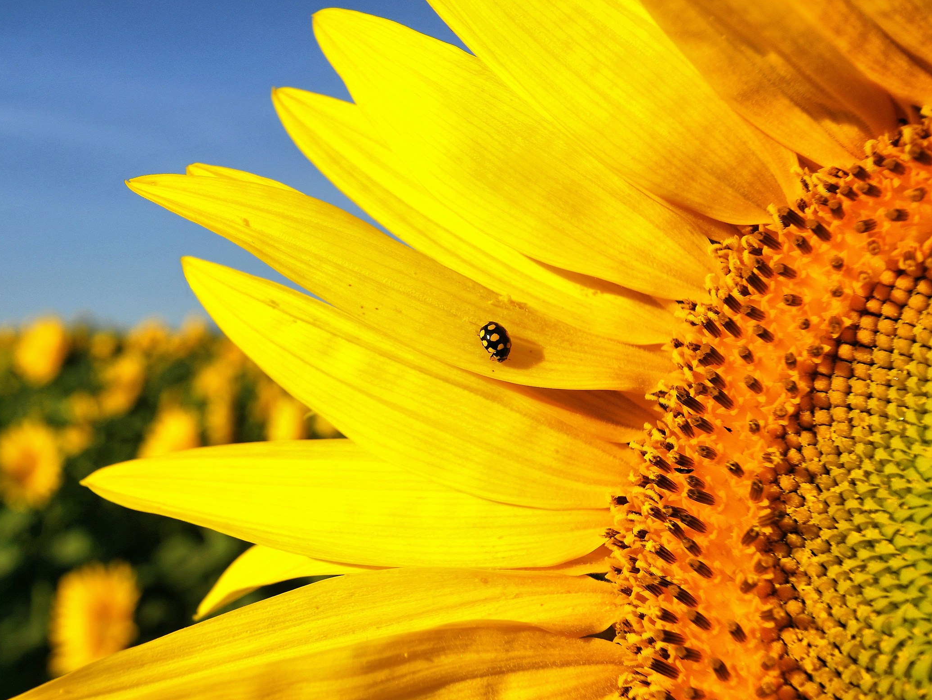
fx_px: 1077
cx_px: 399
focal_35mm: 40
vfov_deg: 36.0
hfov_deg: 46.7
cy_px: 354
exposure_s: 1/200
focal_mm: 24
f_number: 8
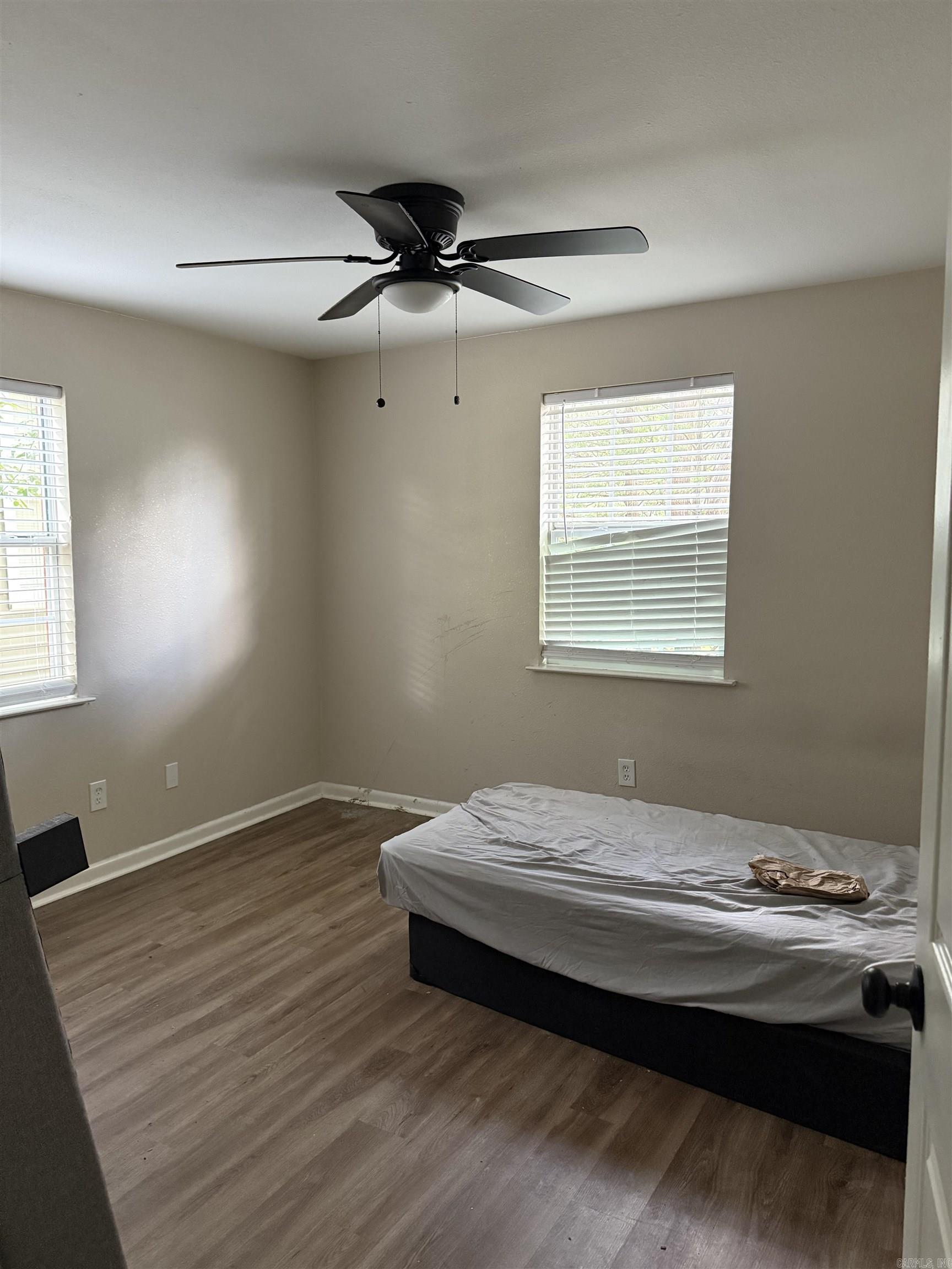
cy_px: 634
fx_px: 880
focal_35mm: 24
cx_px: 476
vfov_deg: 71.6
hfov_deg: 56.8
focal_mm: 6.76
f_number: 1.78
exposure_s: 1/60
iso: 800
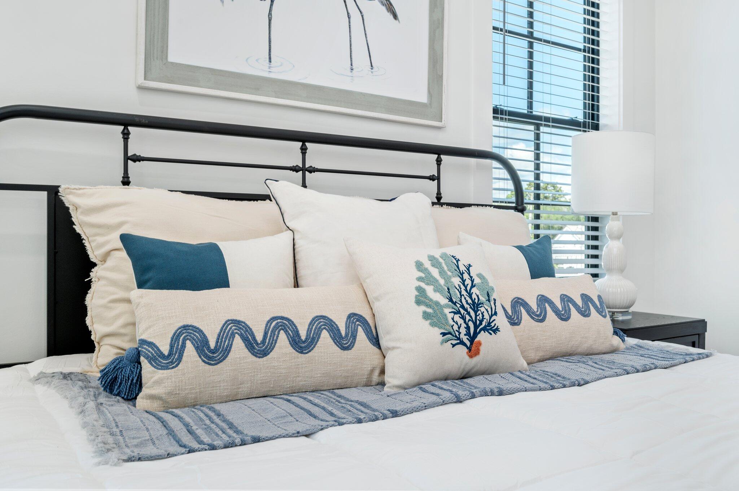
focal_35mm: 30
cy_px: 246
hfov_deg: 62.0
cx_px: 370
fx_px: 615
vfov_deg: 43.5
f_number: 9
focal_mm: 30
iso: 160
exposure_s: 1/13
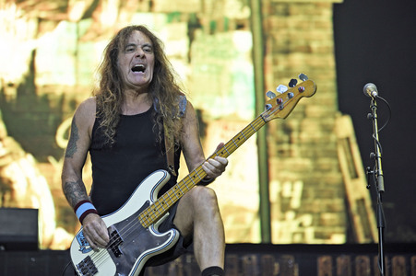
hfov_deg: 17.2
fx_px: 1374
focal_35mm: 119
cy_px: 138
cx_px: 208
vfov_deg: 11.5
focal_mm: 119
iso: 560
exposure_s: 1/400
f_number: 2.8
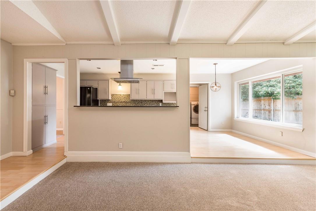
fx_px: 132
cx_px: 158
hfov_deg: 100.4
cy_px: 106
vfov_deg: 77.4
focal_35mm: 15
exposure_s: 1/15
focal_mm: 15
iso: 640
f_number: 7.1
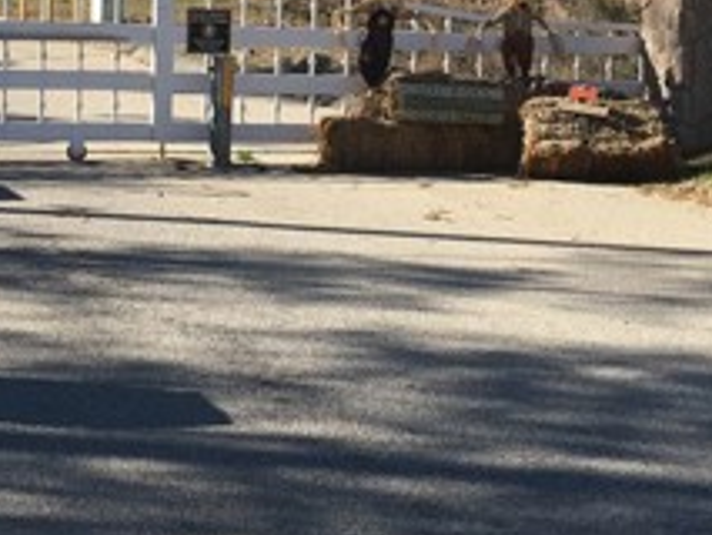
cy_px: 13
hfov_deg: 22.4
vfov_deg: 16.7
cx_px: 251
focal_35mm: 87
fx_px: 1790
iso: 25
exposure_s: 1/1261
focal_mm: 4.15
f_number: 2.2
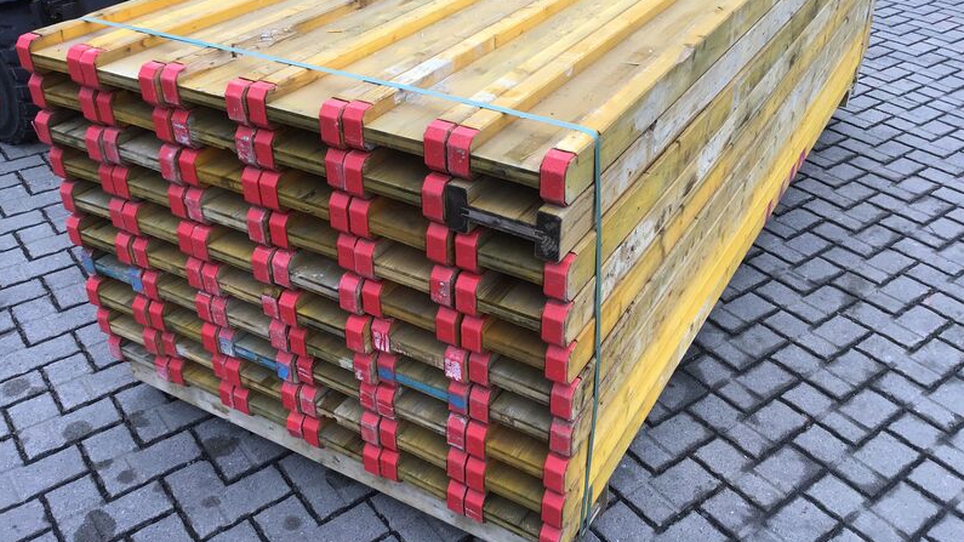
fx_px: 869
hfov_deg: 58.0
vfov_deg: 34.5
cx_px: 481
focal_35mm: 34
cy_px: 222
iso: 32
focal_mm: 3.3
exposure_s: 1/100
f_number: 2.4
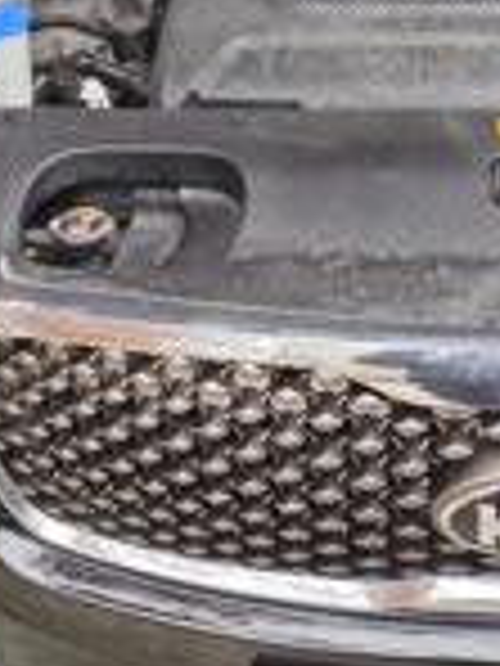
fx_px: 1194
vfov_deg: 29.3
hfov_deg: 23.0
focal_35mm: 62
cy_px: 14
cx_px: 464
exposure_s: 1/100
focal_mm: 6.19
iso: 125
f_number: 1.65
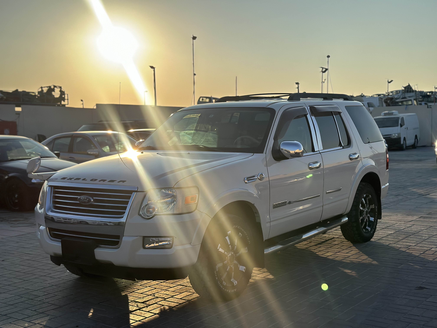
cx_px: 218
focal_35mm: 48
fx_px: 606
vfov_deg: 30.3
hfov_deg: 39.7
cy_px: 164
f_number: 1.78
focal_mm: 6.86
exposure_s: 1/6211
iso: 80
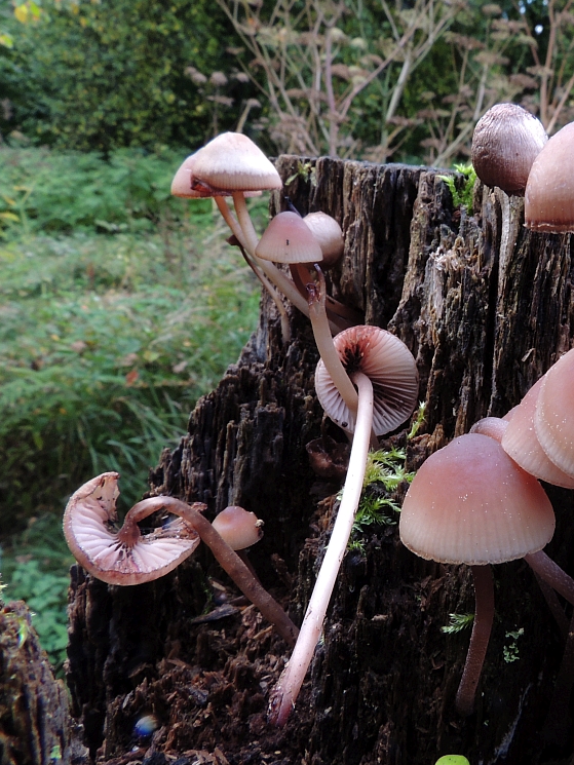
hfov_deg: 41.0
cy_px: 384
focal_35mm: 33
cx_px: 464
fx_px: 729
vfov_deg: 55.3
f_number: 8.3
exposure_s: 1/8
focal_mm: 4.3
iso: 100
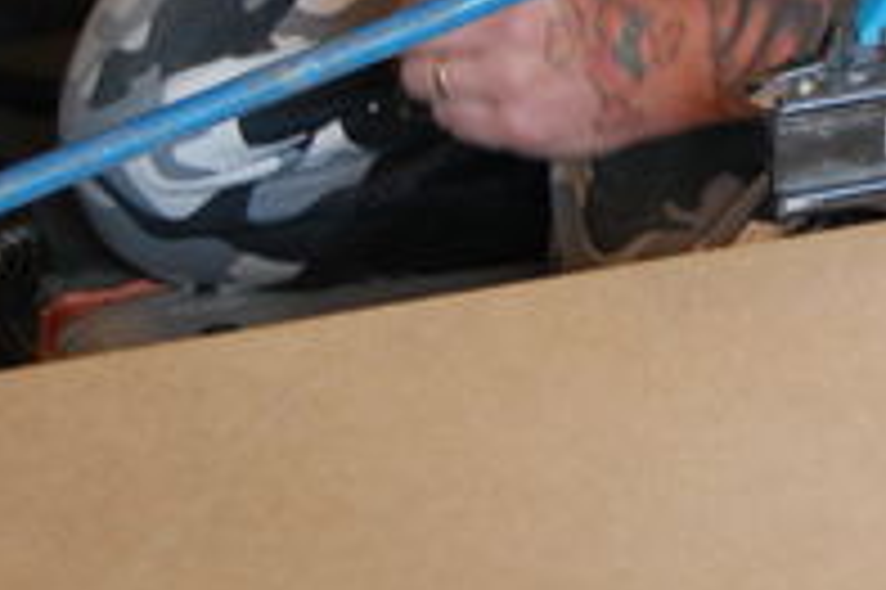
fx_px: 4549
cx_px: 1039
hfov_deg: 10.9
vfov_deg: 7.4
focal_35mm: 185
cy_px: -27
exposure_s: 1/20
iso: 800
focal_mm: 38
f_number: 4.8
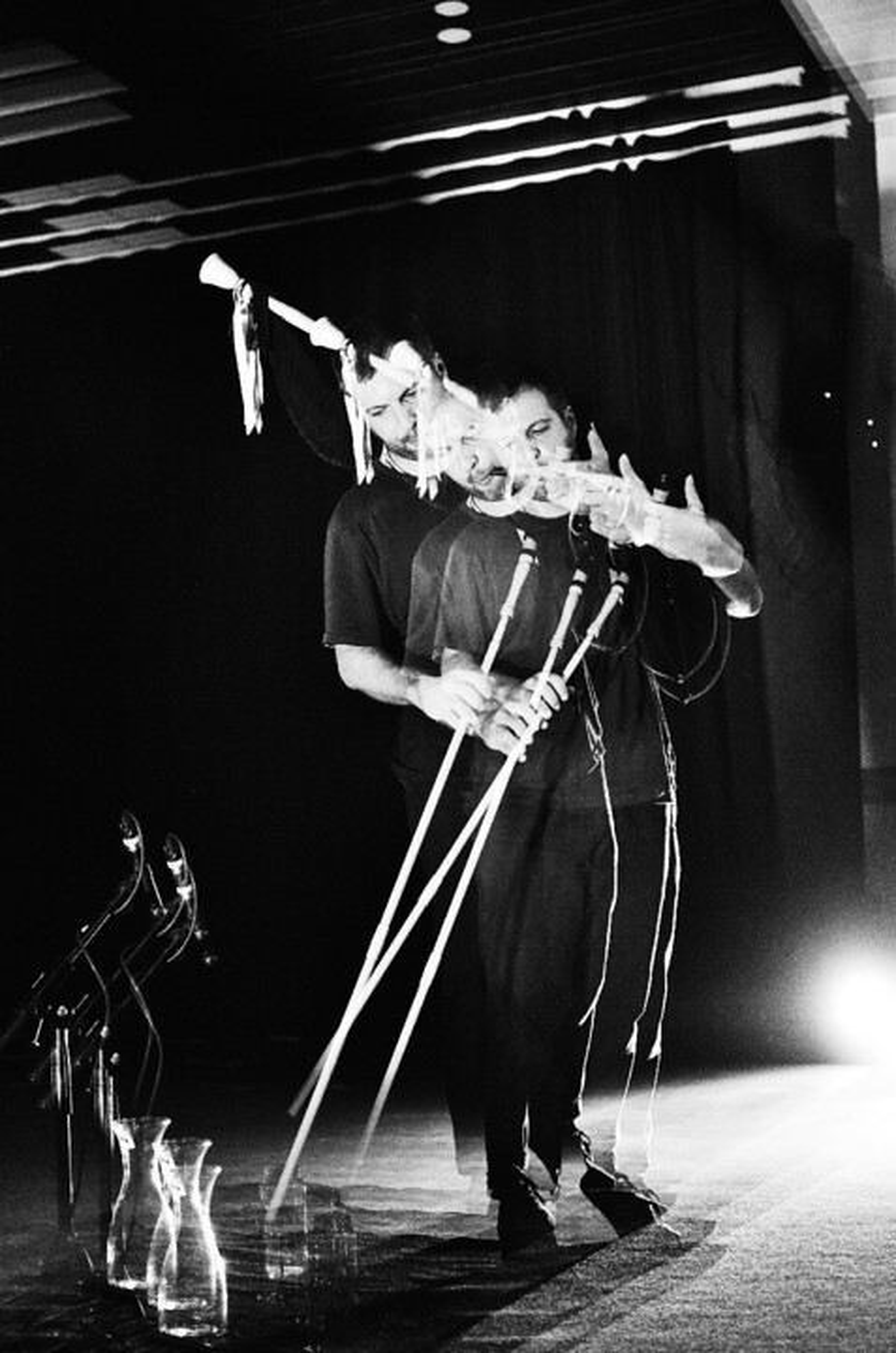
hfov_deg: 25.6
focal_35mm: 52
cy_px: 676
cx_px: 448
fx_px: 1968
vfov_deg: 37.9
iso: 4000
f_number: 2.2
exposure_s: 1/125
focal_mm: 35
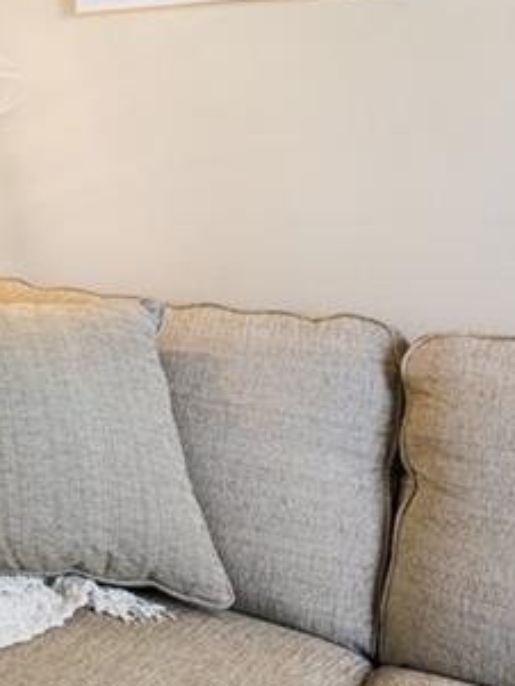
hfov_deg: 19.0
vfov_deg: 36.1
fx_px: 1023
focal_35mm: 52
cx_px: -483
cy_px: 165
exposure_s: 1/15
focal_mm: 15.8
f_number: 8
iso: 400
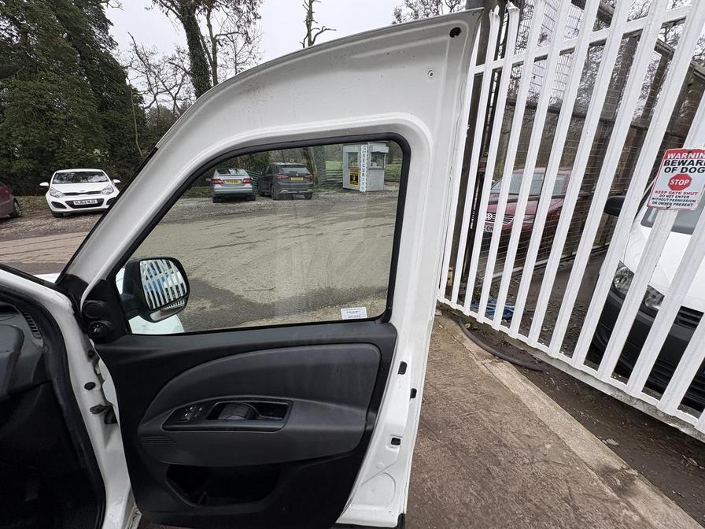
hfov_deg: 102.1
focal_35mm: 14
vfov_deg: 85.7
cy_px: 264
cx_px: 352
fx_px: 285
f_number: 2.2
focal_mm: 2.22
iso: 40
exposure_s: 1/320
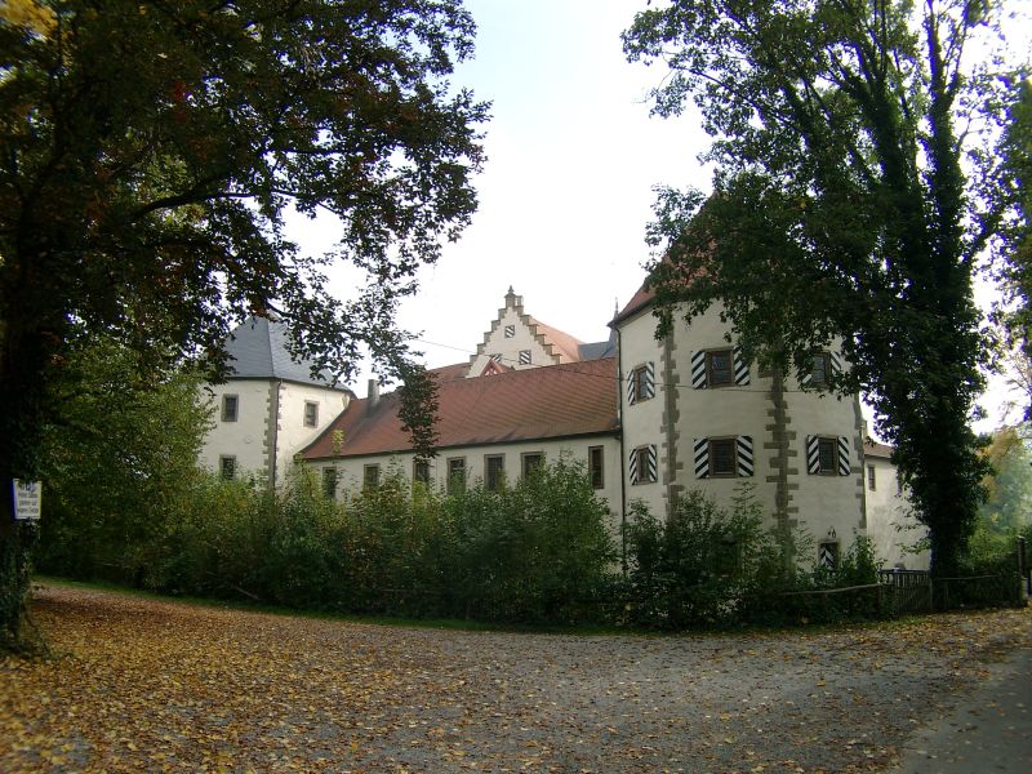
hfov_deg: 50.1
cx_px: 516
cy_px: 387
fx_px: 1103
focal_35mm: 37
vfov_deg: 38.7
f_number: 4
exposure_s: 1/332
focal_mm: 7.69
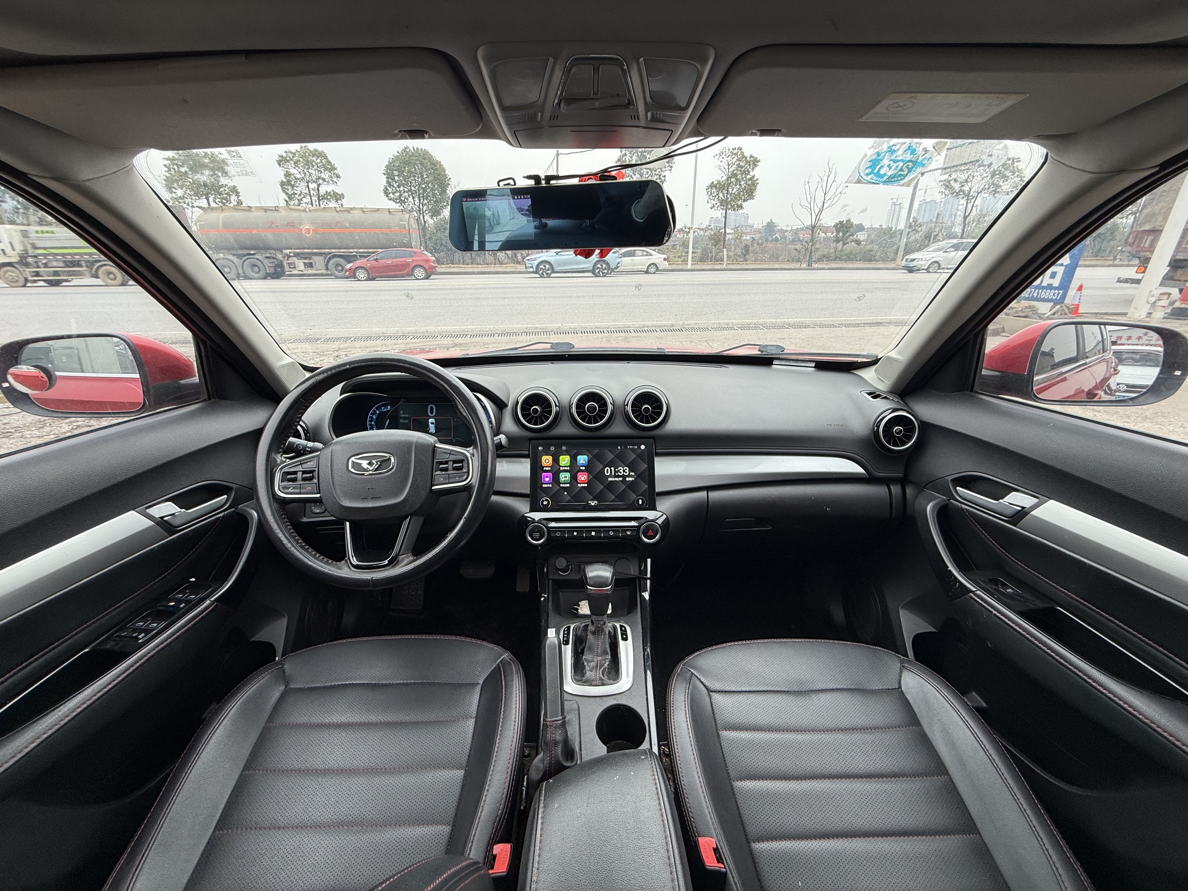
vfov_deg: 85.7
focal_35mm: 14
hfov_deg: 102.1
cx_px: 594
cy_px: 446
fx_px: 480
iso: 64
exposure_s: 1/99
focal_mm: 2.22
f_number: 2.2
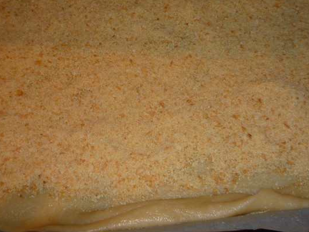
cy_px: 66
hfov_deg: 42.1
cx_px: 146
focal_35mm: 45
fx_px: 402
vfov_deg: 31.8
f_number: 4
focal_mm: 5.2
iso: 100
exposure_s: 1/30
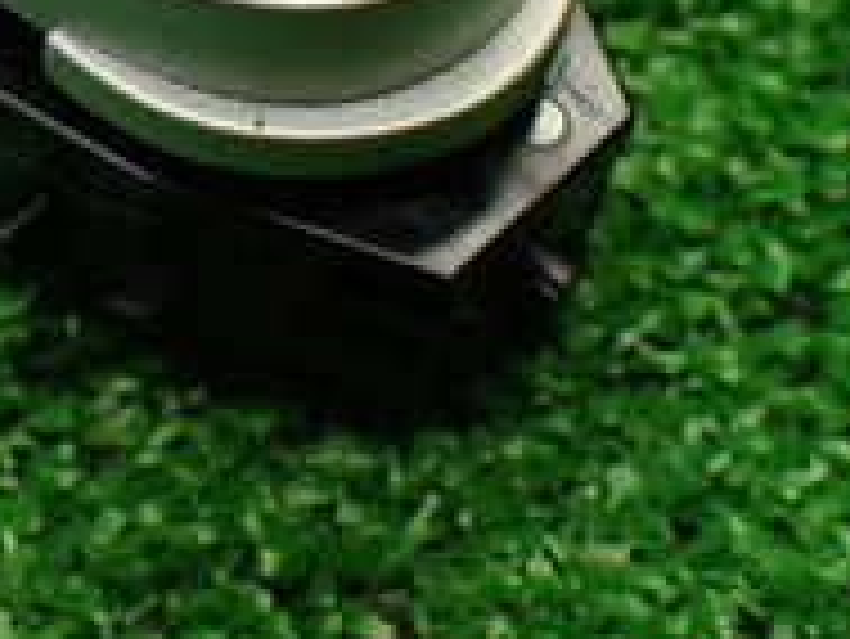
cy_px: -234
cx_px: 36
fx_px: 2334
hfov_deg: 20.1
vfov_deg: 14.8
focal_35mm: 95
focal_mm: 5.4
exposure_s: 1/125
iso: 320
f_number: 2.3
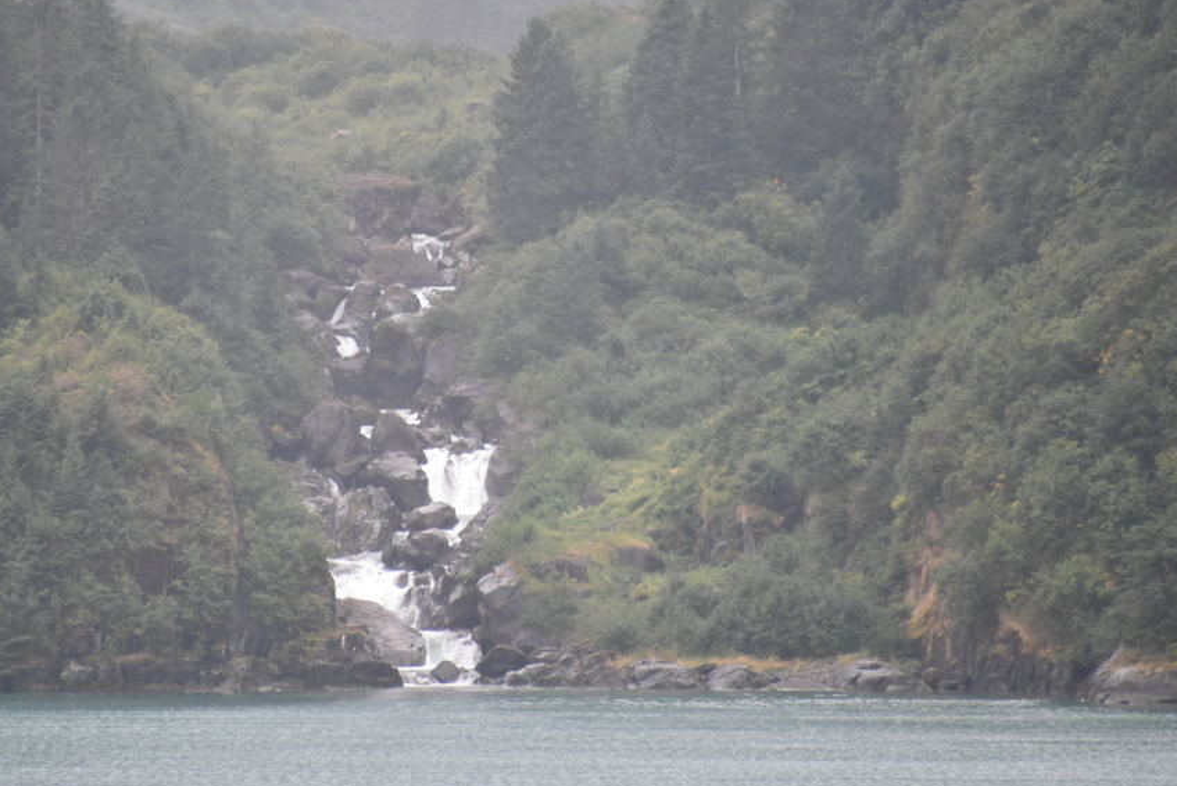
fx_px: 14815
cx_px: 455
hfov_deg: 4.5
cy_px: 299
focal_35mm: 453
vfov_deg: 3.0
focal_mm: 300
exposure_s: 1/640
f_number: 5.6
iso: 2200
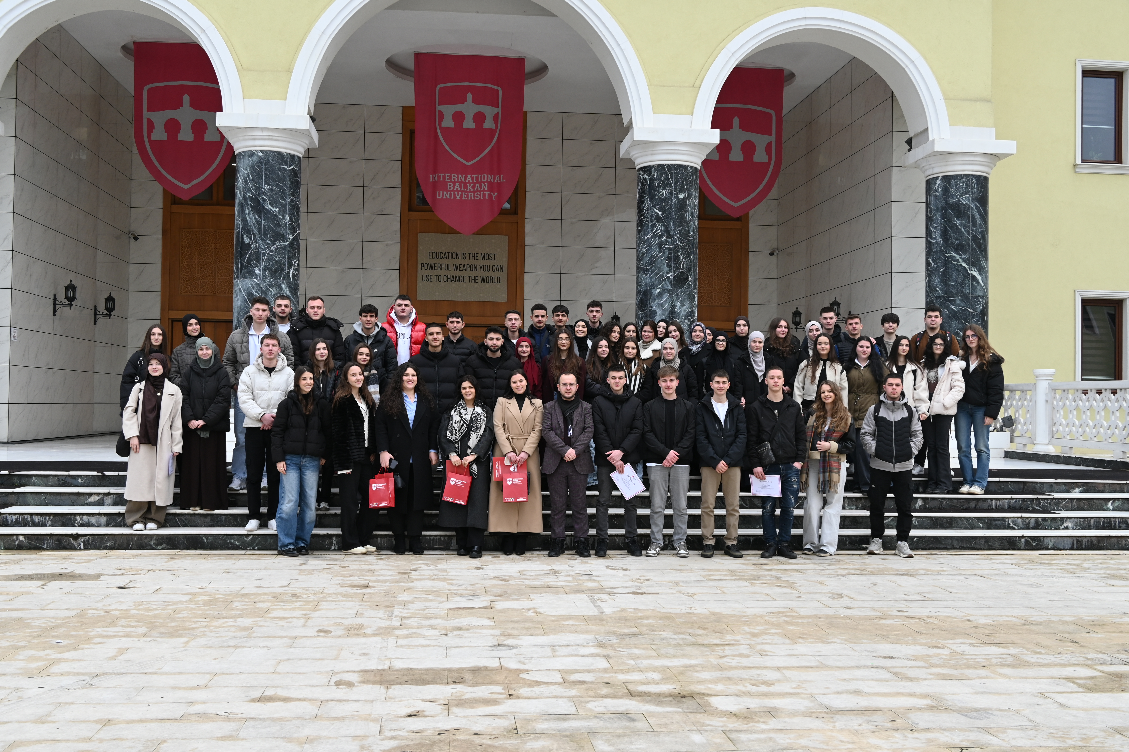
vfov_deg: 36.2
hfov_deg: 52.2
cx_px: 564
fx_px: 1152
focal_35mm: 37
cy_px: 376
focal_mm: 24.5
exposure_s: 1/250
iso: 200
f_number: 5.6
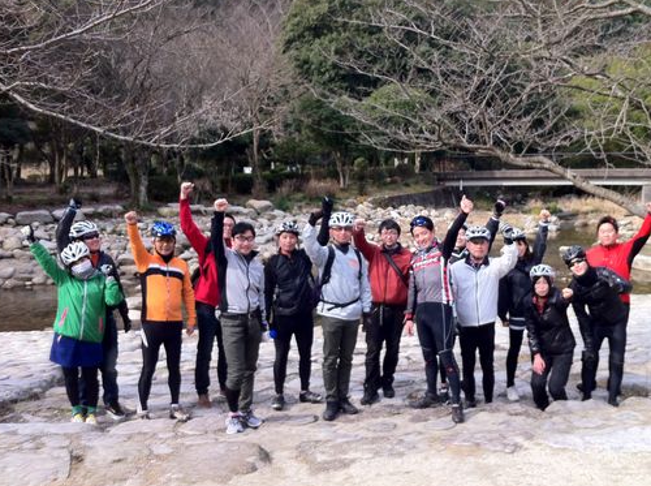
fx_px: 788
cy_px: 214
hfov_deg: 44.7
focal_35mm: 42
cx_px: 379
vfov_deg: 34.2
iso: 80
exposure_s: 1/392
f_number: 2.8
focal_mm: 3.85
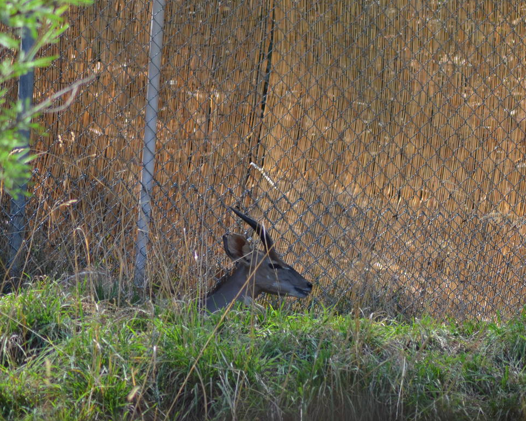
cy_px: 140
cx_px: 345
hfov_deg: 4.2
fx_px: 7240
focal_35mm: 465
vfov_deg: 3.3
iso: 640
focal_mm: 200
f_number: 4.8
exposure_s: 1/1000
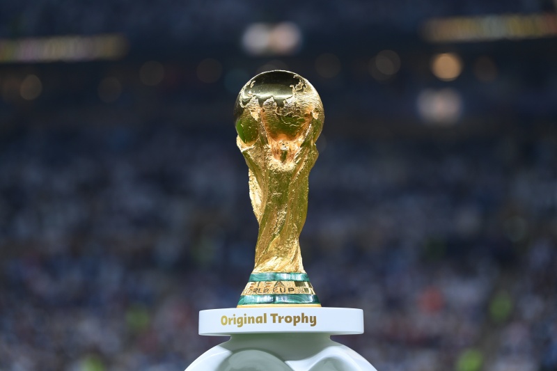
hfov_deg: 16.8
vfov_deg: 11.2
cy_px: 186
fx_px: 1887
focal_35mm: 122
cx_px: 278
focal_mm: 122
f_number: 2.8
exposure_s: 1/800
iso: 1000
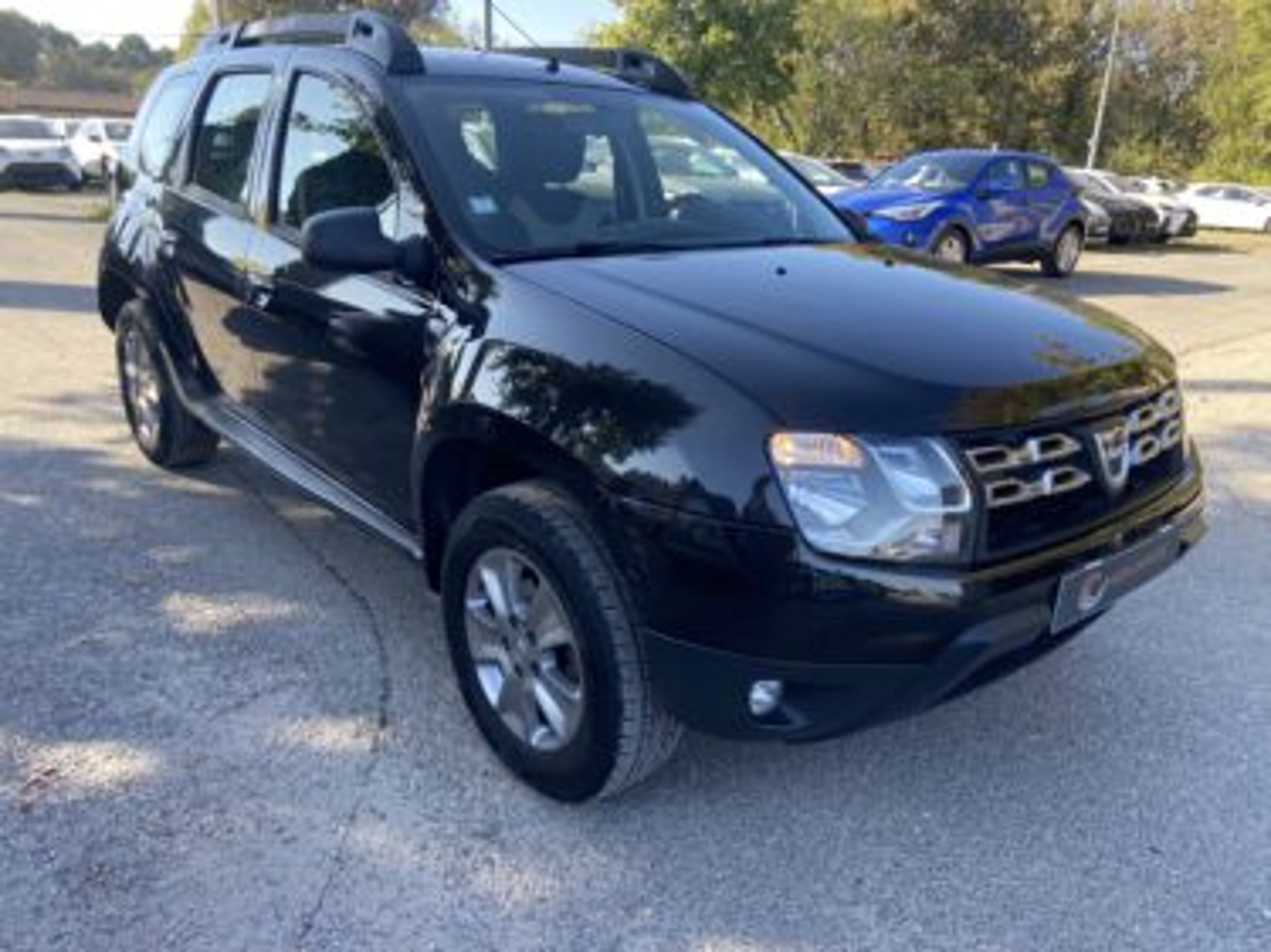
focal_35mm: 26
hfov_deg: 67.3
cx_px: 636
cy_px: 476
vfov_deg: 53.0
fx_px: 954
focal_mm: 4.25
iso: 32
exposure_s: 1/300
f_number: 1.8
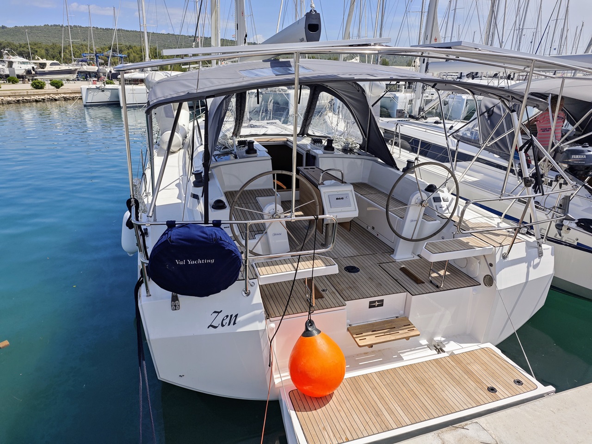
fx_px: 393
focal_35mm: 23
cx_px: 296
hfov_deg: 73.9
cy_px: 222
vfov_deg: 58.9
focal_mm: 6.55
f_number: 1.6
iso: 50
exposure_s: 1/4435
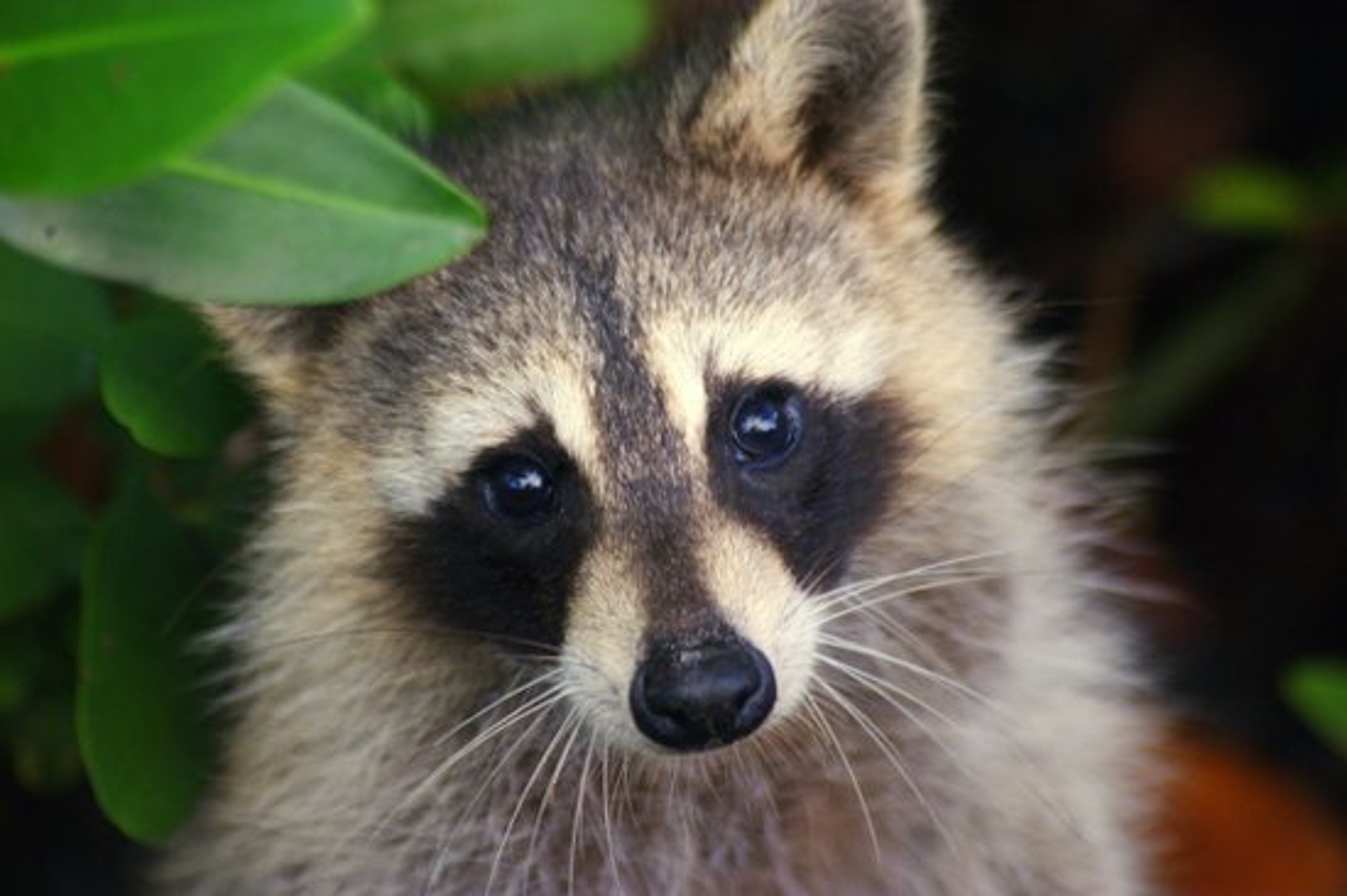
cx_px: 674
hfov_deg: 9.2
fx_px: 8413
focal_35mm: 225
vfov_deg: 6.1
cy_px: 448
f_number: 4.5
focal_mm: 150
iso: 400
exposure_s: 1/30
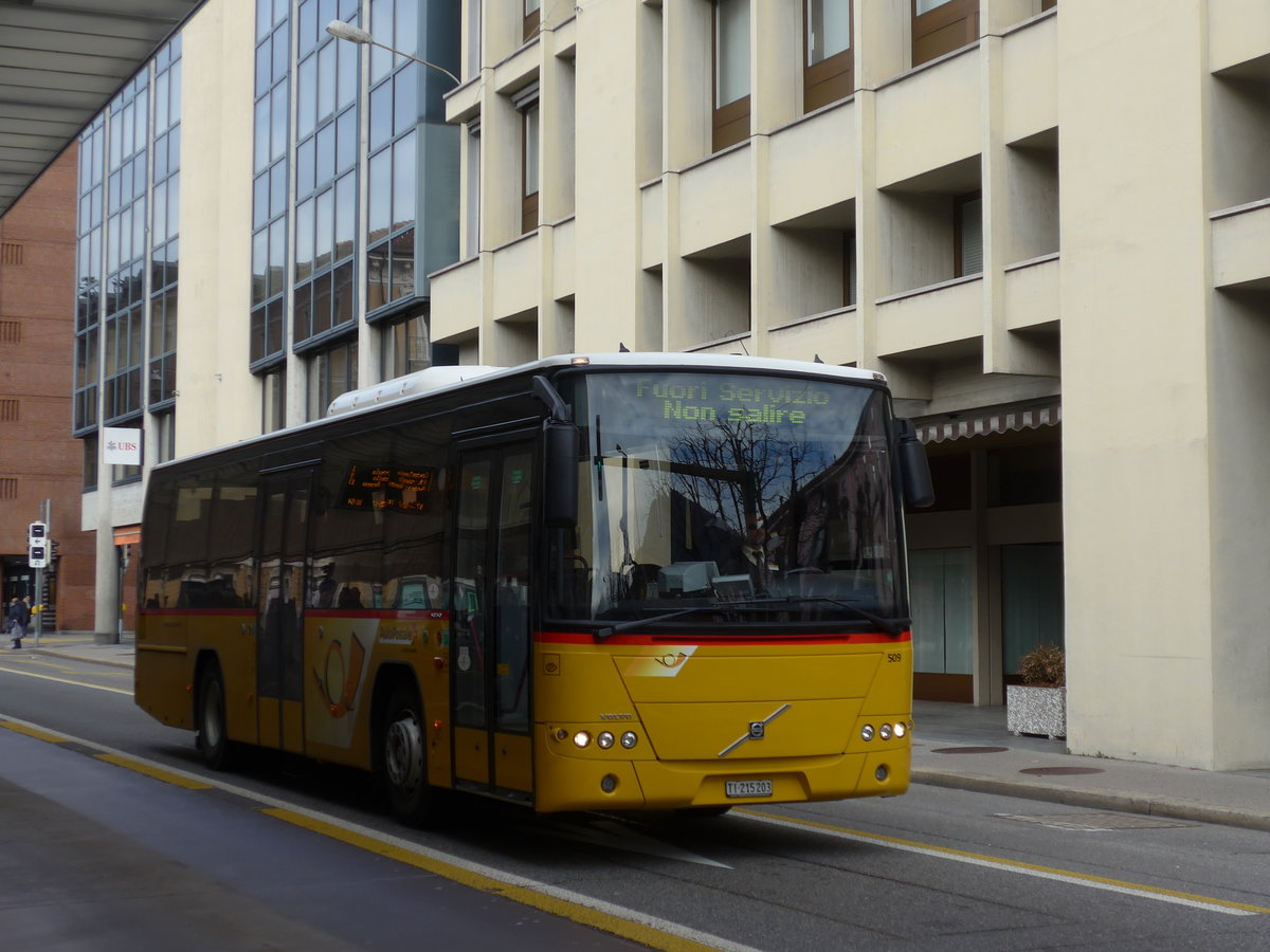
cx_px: 635
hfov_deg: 32.7
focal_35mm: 59
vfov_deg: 24.8
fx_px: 2165
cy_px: 476
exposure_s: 1/400
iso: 80
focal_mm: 12
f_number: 3.5
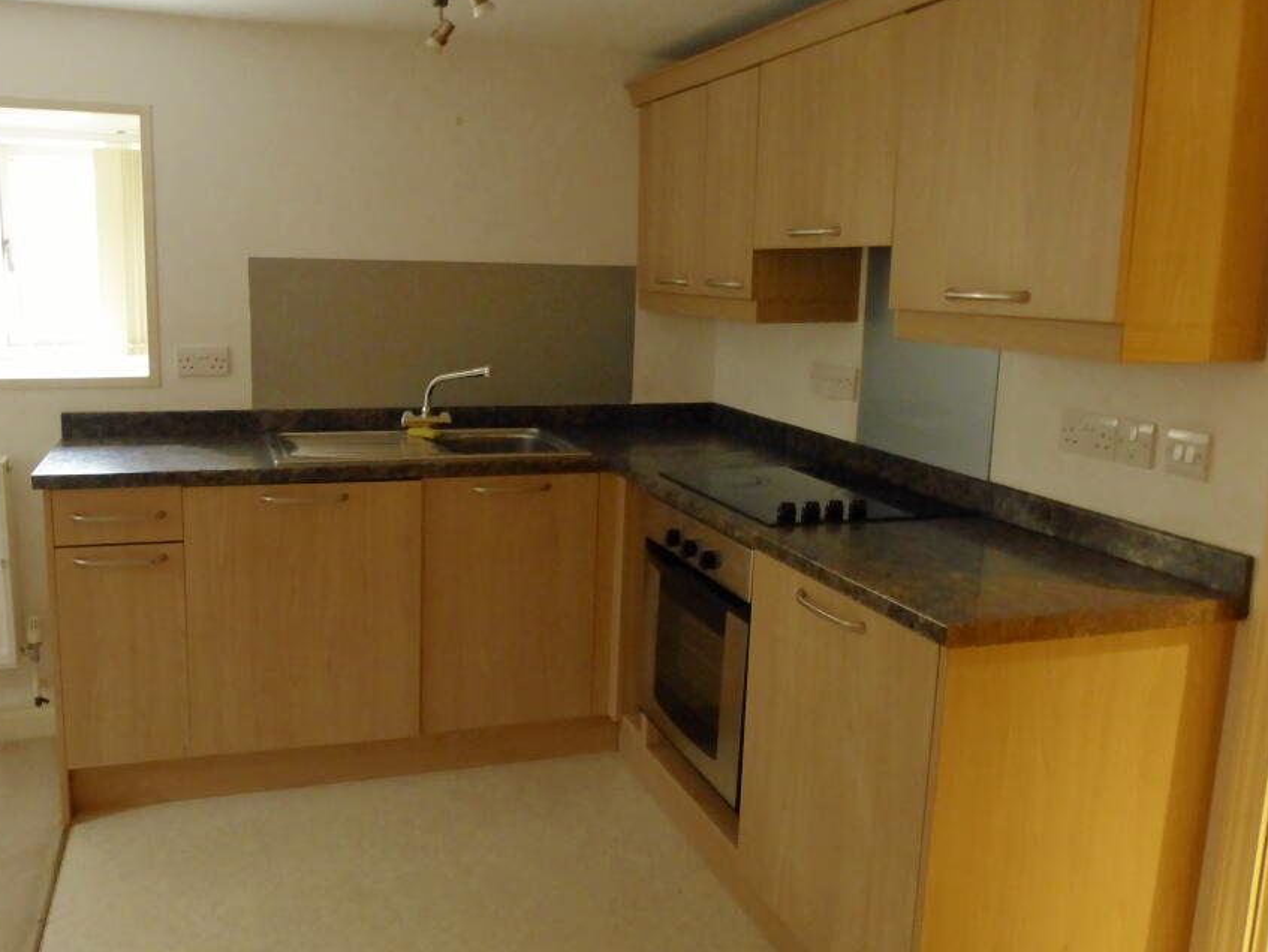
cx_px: 552
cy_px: 463
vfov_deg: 48.3
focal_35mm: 29
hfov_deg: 61.4
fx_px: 1063
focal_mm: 4.3
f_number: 3.3
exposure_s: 1/5
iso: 400
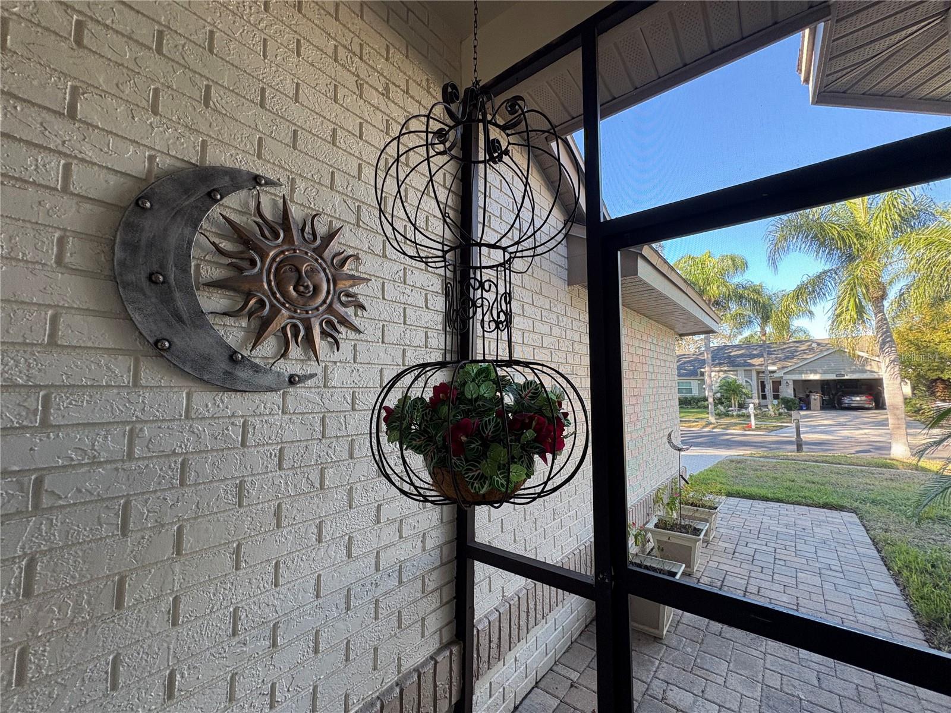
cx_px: 476
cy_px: 356
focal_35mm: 14
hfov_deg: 102.1
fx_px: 385
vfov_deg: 85.7
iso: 100
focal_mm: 2.22
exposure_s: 1/99
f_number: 2.2
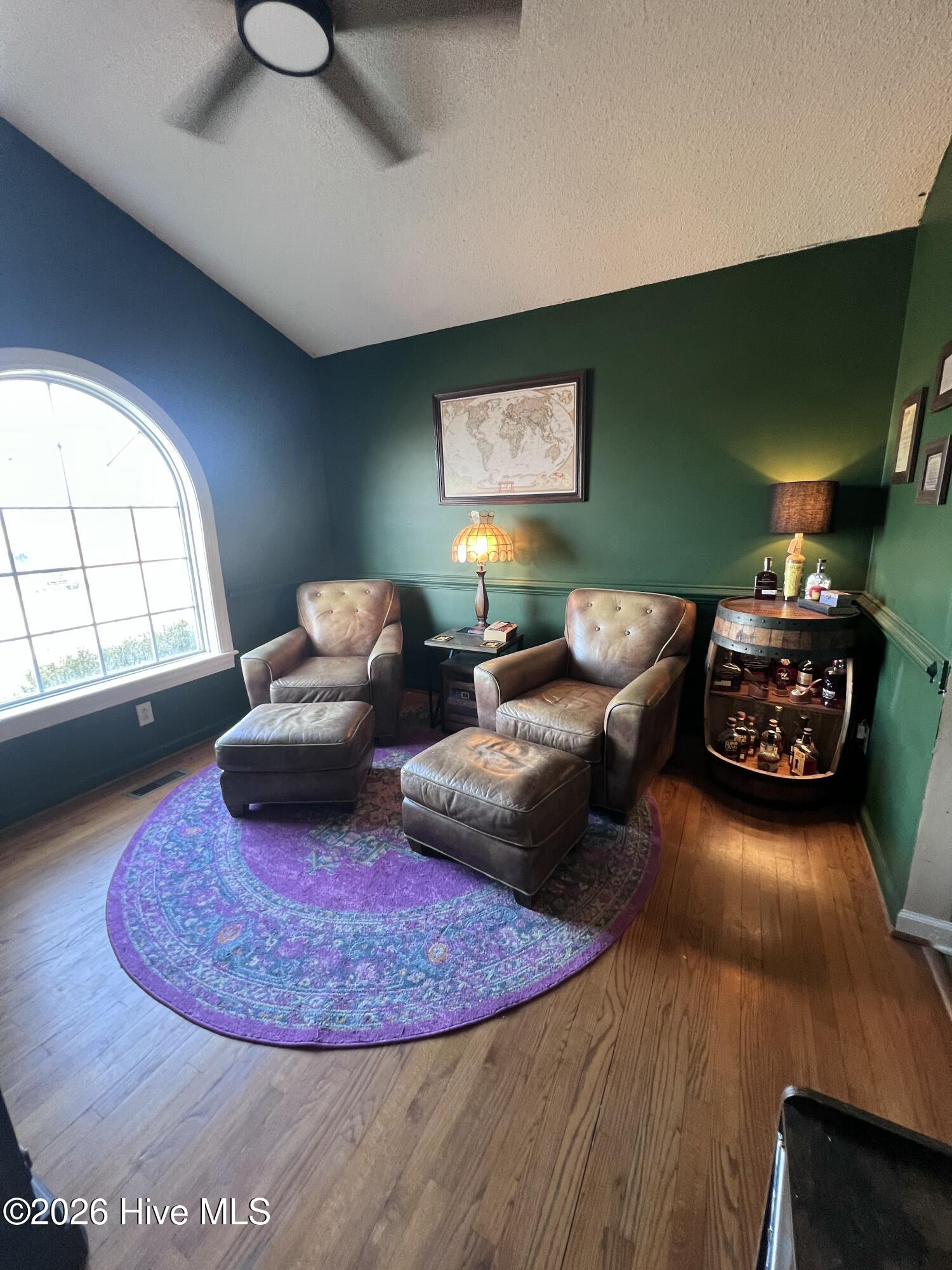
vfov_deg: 106.2
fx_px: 477
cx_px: 476
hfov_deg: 89.9
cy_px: 635
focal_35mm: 13
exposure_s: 1/44
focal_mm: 1.57
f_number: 1.8
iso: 250
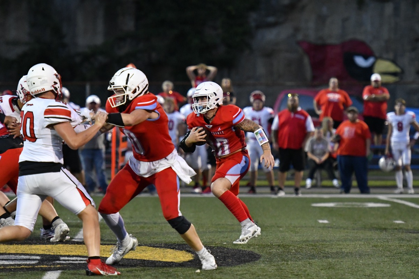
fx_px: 2880
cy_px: 140
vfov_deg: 5.6
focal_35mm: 248
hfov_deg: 8.3
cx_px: 210
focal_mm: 165
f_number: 2.8
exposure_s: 1/1250
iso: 6400
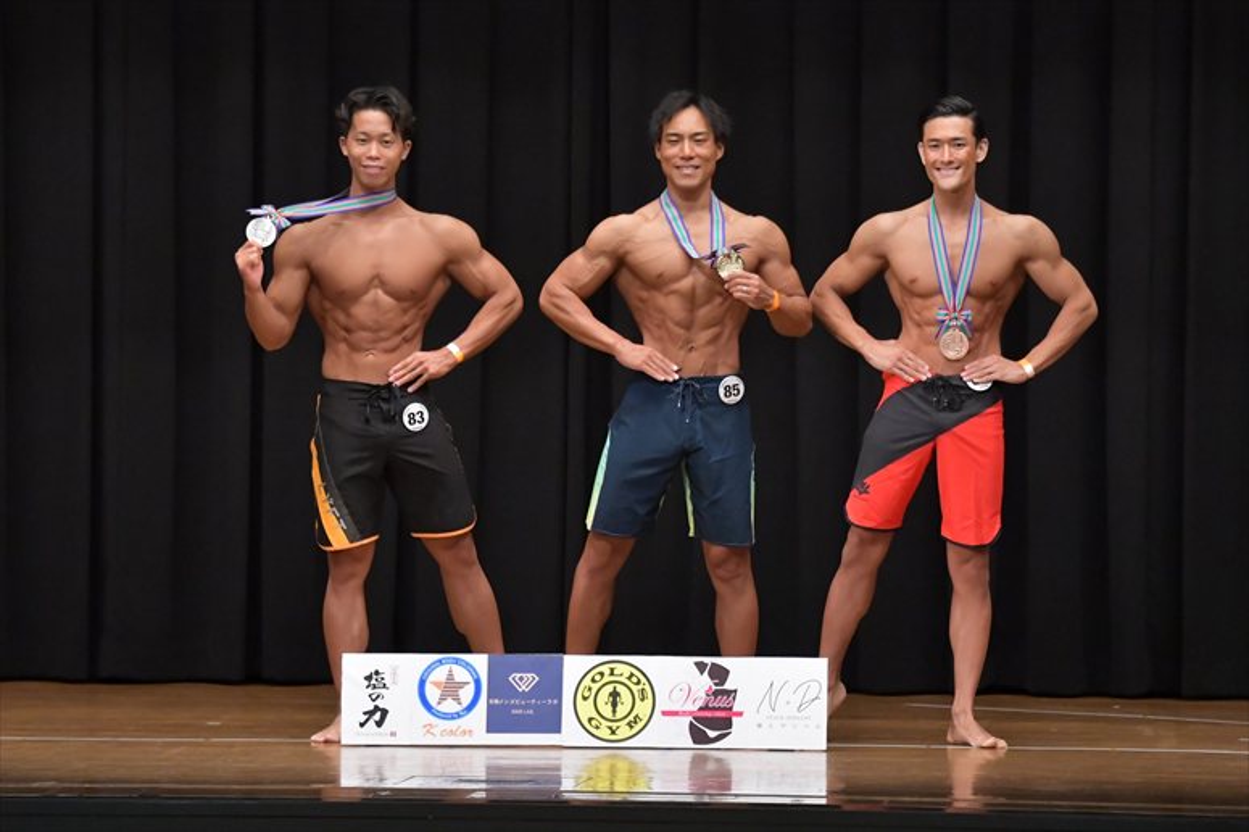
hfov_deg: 10.2
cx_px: 624
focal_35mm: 202
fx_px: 7005
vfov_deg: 6.8
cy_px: 416
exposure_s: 1/400
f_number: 5.6
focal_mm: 135
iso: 6400
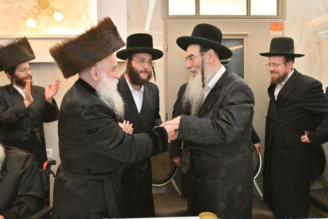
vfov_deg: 53.1
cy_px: 110
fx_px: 219
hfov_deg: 73.7
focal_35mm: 24
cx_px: 164
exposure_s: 1/200
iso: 800
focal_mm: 24
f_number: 4
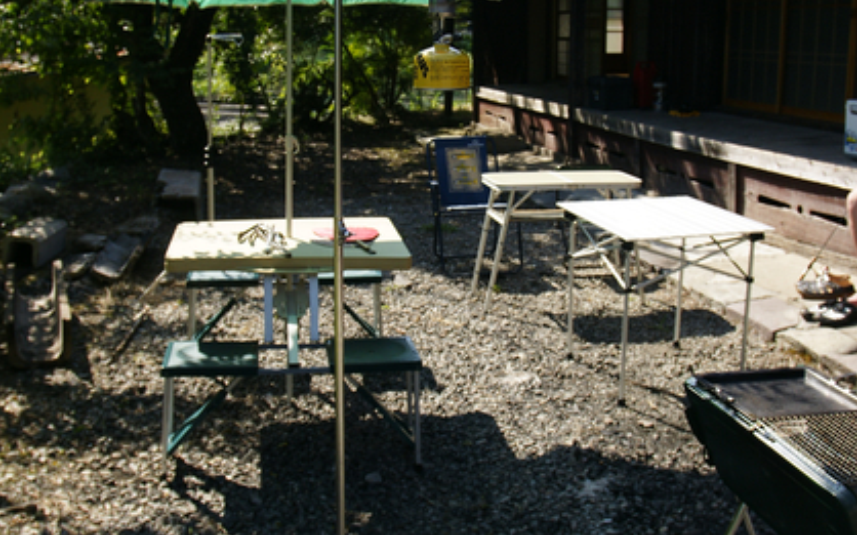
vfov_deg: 32.1
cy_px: 223
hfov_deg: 49.5
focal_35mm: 40
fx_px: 929
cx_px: 433
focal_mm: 17
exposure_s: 1/320
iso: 200
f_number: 4
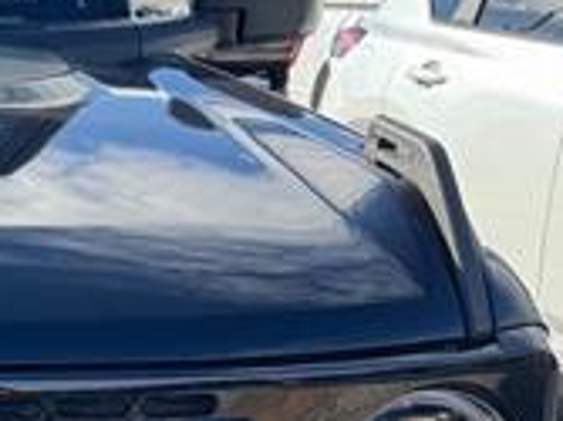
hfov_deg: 18.3
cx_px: -337
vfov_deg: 15.6
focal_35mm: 92
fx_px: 1495
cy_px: 461
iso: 80
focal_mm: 6.76
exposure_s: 1/1215
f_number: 1.78
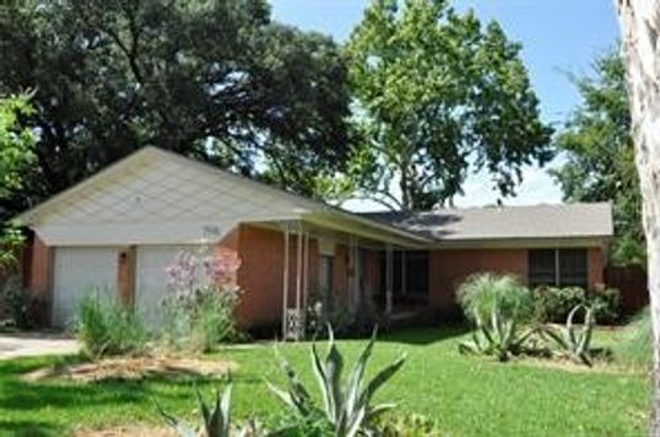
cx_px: 330
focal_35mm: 32
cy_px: 218
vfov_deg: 41.5
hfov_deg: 59.6
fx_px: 576
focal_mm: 21
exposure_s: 1/750
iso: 1000
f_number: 13
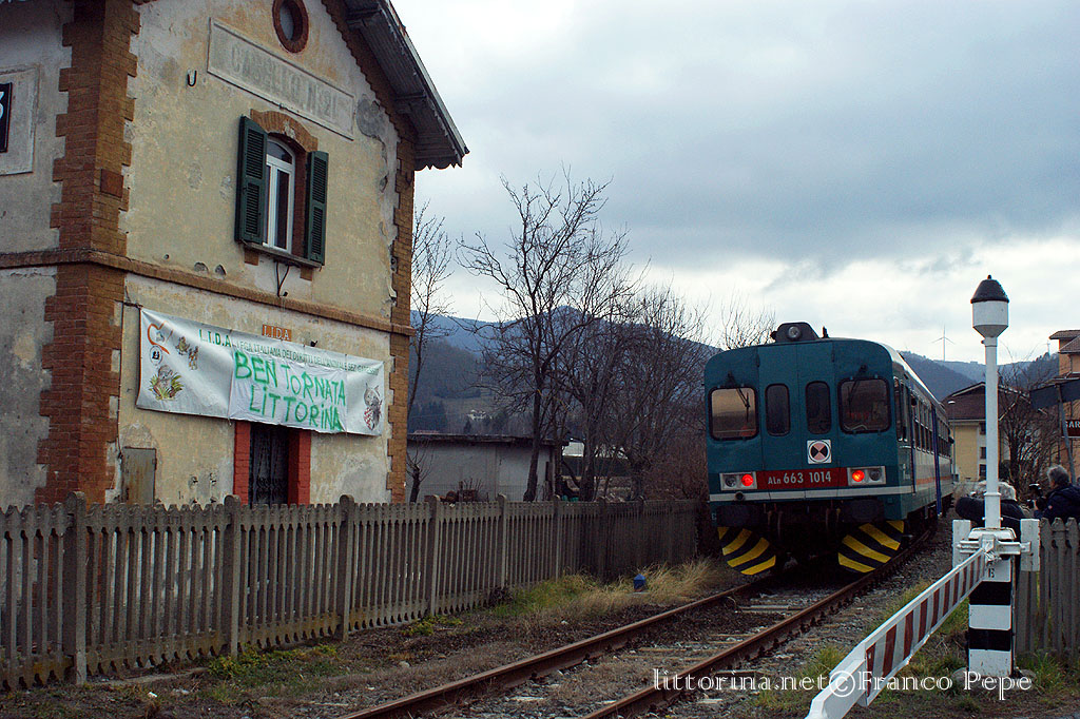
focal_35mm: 42
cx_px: 540
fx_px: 1260
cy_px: 360
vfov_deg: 31.9
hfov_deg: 46.4
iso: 800
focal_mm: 28
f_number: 13
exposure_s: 1/500
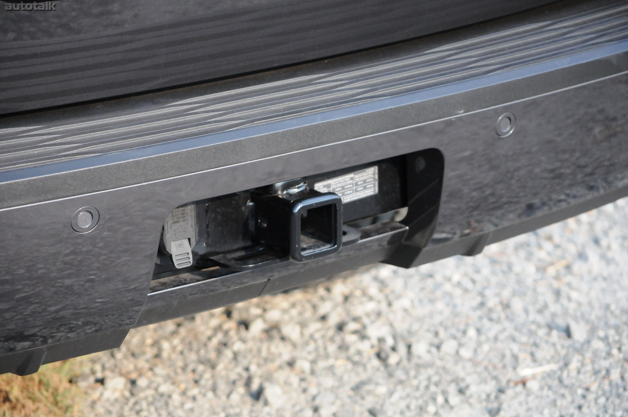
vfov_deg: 11.1
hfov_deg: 16.7
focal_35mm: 123
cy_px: 208
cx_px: 314
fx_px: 2143
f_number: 5.6
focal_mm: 82
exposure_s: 1/2000
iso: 2000
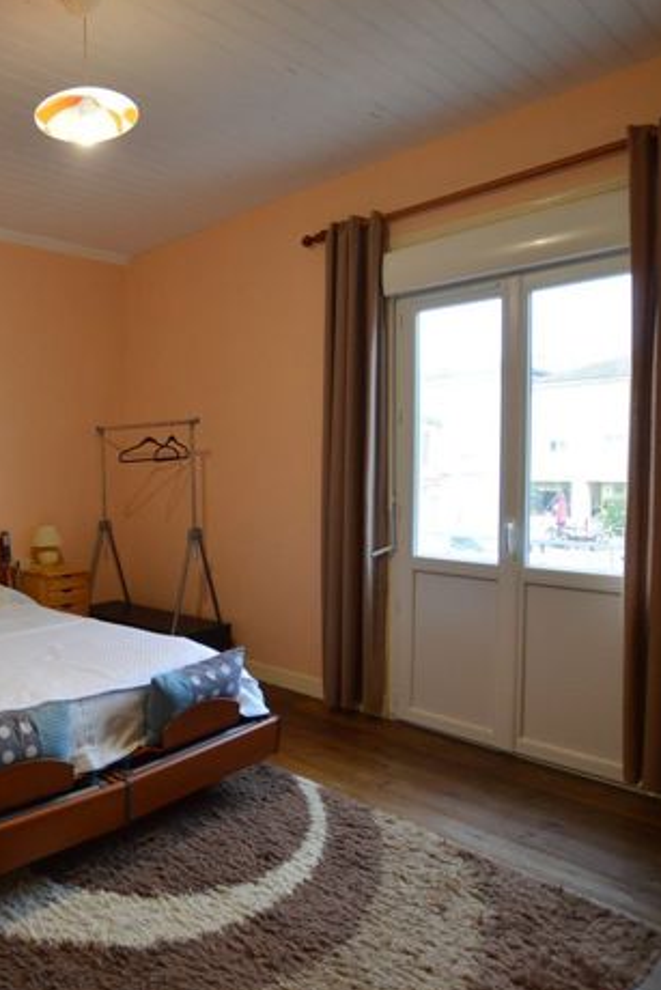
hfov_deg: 48.4
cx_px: 48
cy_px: 495
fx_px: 633
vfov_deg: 76.1
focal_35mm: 23
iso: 900
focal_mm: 10
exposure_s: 1/60
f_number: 3.5
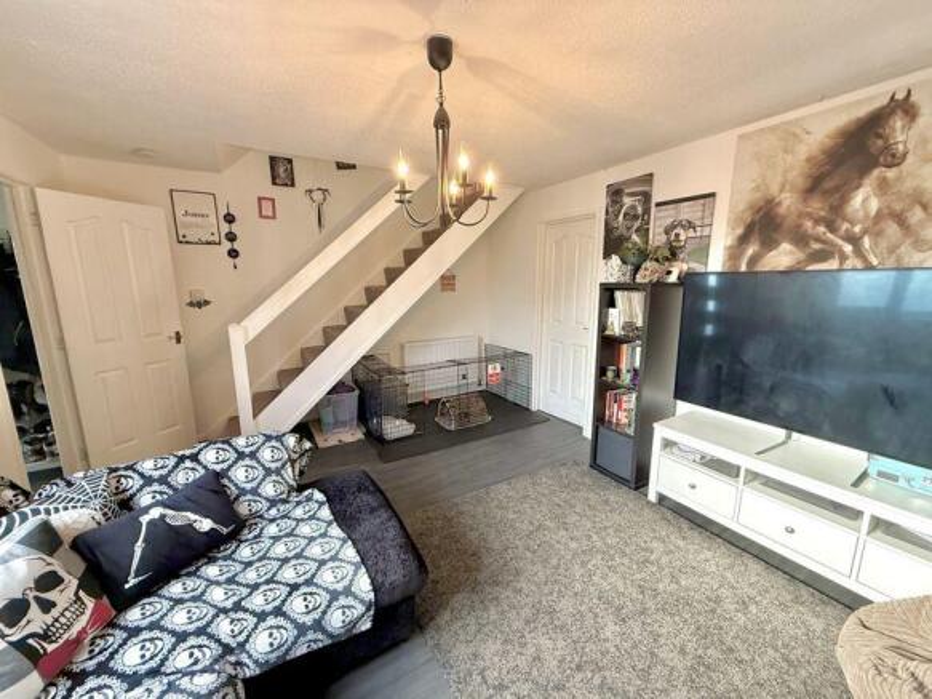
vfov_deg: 85.7
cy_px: 350
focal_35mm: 14
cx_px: 466
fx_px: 377
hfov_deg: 102.1
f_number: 2.2
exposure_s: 1/99
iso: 250
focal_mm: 2.22
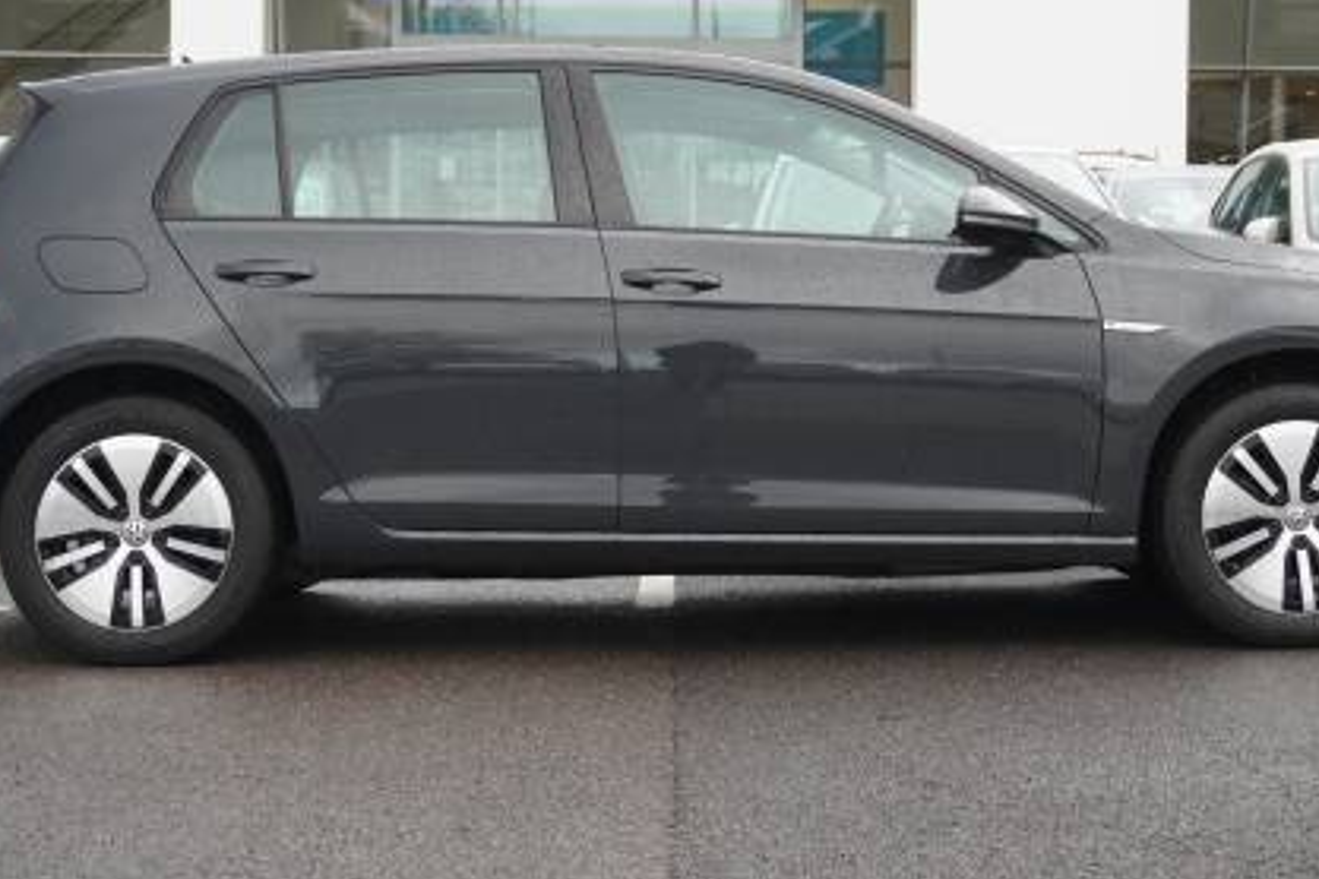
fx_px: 2446
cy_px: 262
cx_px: 775
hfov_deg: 30.1
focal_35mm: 67
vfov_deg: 20.3
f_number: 4.5
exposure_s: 1/160
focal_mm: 29
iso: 500
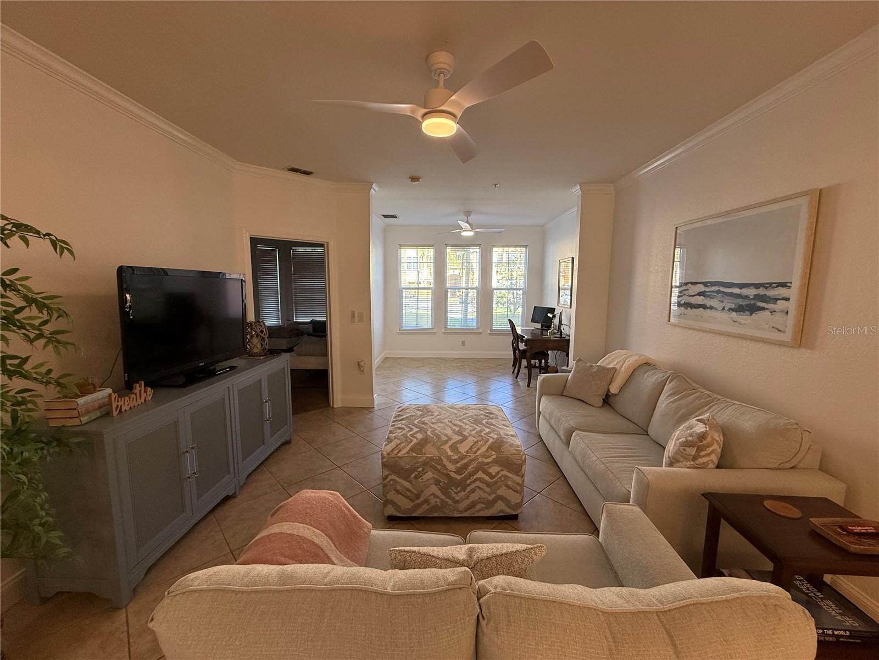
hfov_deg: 102.1
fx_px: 356
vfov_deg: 85.7
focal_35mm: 14
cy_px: 330
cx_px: 440
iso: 160
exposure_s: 1/120
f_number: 2.2
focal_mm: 2.22
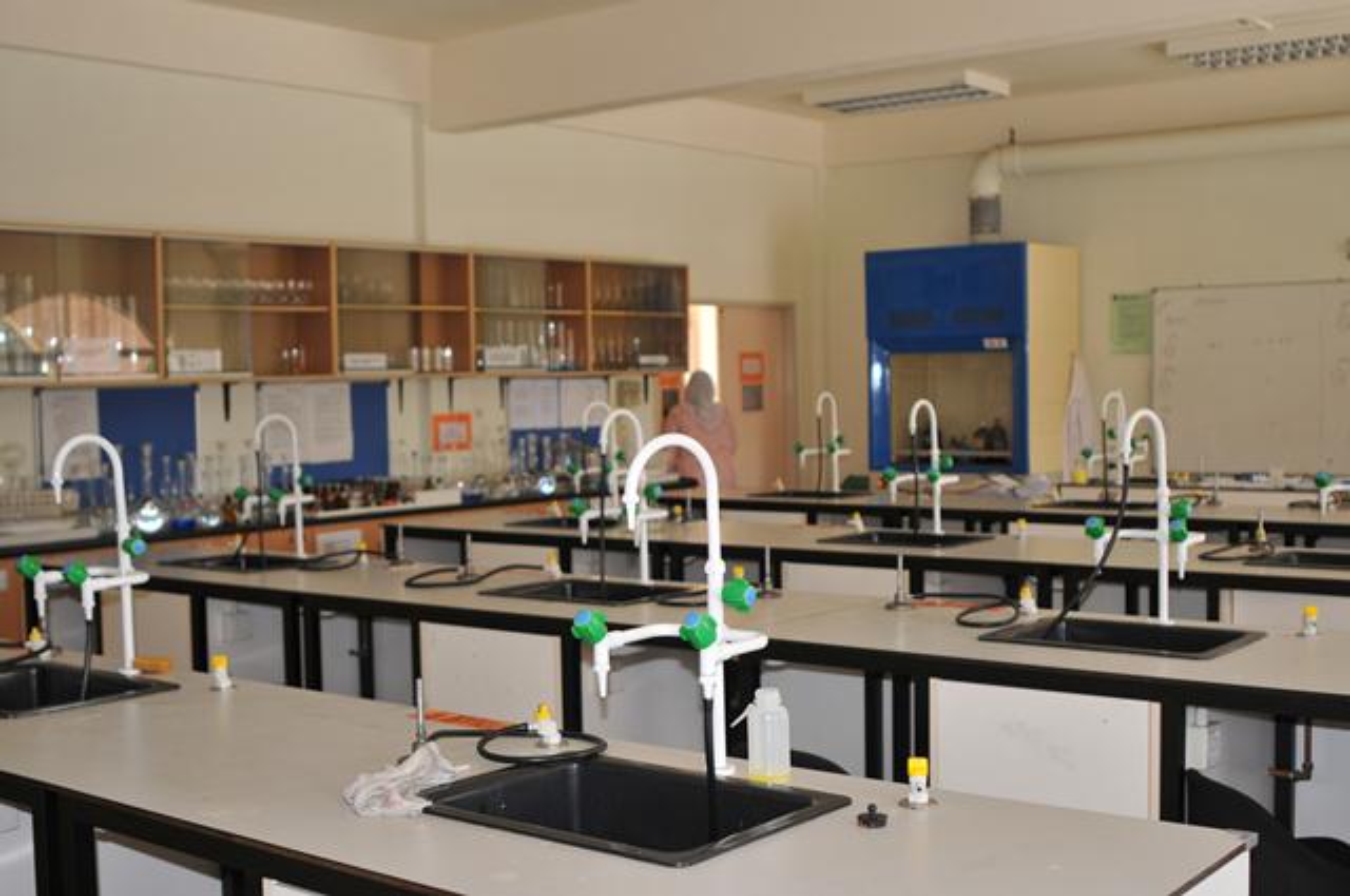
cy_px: 448
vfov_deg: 31.8
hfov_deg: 46.5
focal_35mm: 42
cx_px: 675
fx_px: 1573
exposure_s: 1/125
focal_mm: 28
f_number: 2.8
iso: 250
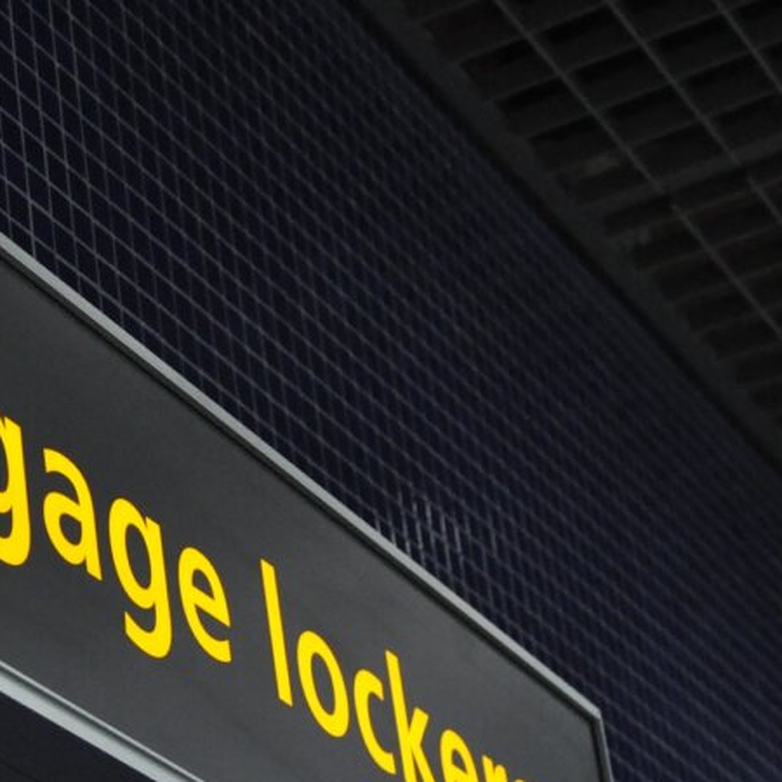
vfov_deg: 15.0
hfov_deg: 14.7
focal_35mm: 116
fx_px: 2965
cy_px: 391
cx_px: -61
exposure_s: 1/125
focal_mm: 32
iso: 2500
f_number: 4.5
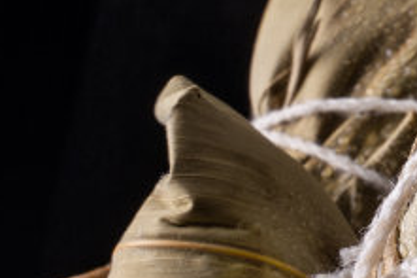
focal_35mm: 340
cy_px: 54
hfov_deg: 5.9
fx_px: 3935
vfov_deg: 4.0
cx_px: 864
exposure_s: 1/60
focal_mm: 47
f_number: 16
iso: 100
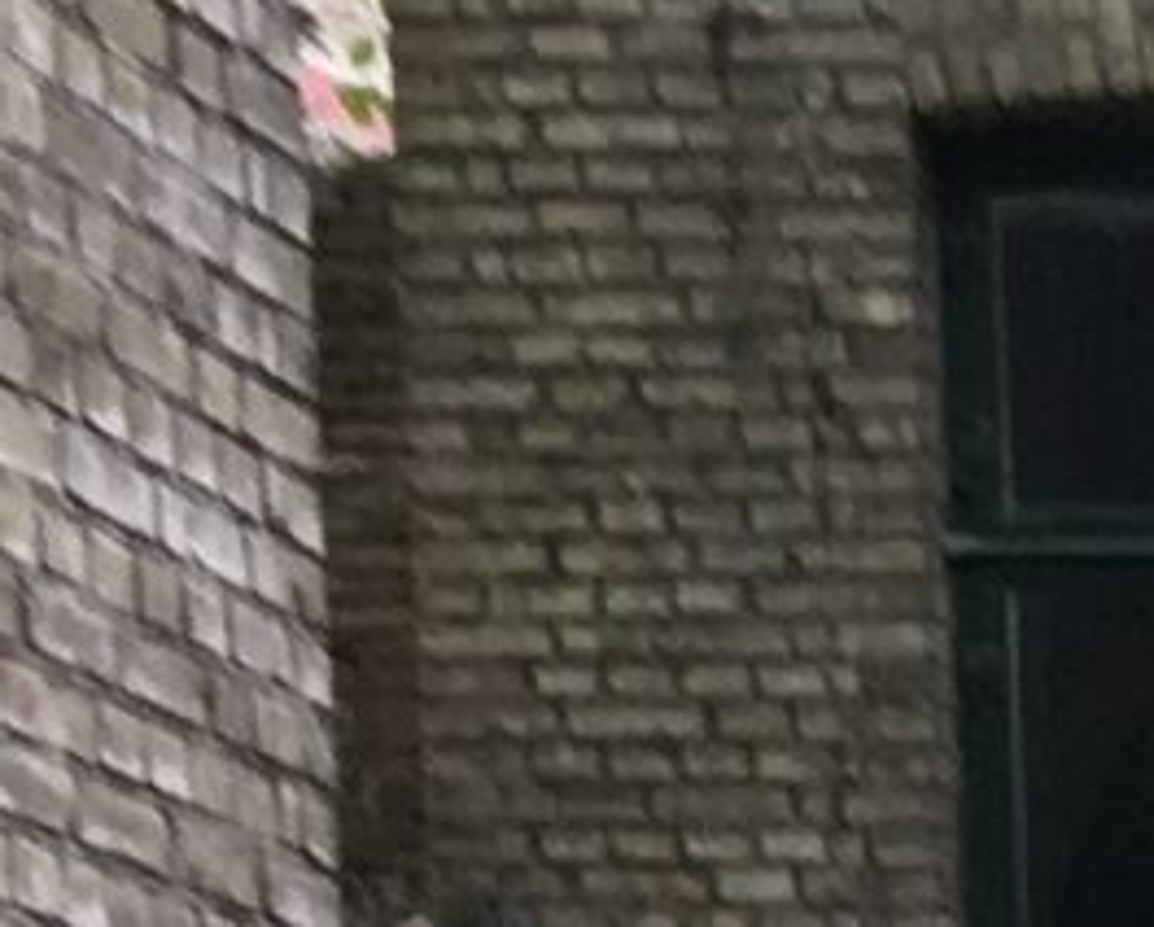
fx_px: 9372
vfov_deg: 5.1
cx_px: 3265
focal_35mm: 274
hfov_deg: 6.5
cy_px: 3516
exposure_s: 1/50
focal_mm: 4.15
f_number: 2.2
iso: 32
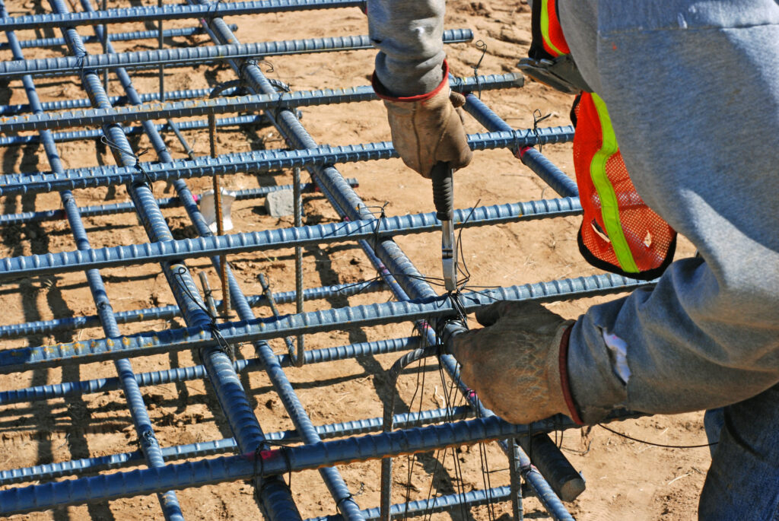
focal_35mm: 75
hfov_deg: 27.0
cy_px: 260
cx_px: 390
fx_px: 1624
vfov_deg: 18.2
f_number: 8
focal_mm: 50
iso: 200
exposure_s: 1/250
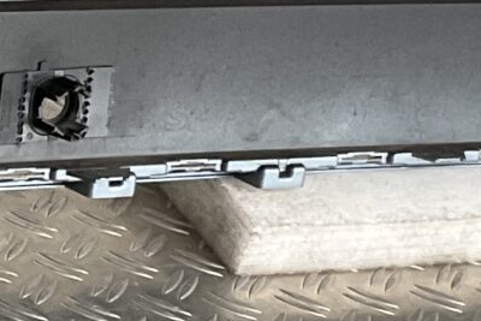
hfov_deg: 10.1
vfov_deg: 7.1
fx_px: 2579
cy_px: 400
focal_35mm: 193
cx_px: -384
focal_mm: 3
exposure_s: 1/60
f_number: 1.8
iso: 40
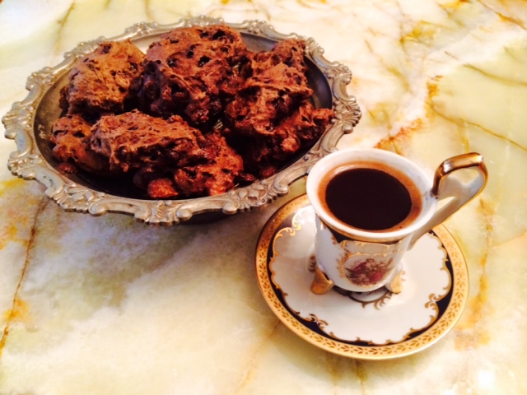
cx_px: 264
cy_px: 198
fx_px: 457
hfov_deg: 60.0
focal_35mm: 30
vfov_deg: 46.8
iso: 320
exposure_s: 1/15
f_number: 2.2
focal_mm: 4.12
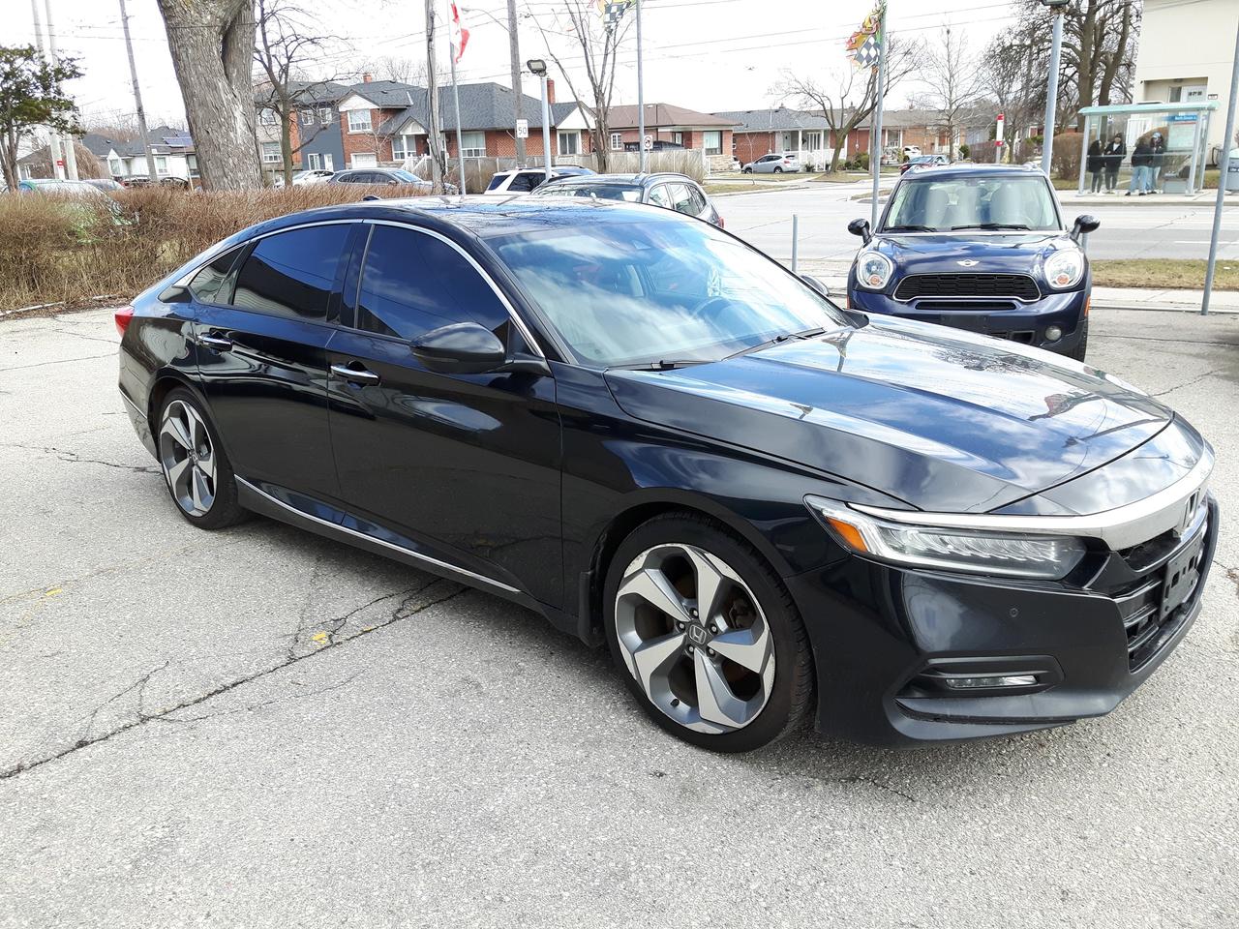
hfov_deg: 58.4
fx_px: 1110
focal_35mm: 31
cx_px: 620
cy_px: 464
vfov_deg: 45.4
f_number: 1.9
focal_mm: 3.7
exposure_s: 1/270
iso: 40
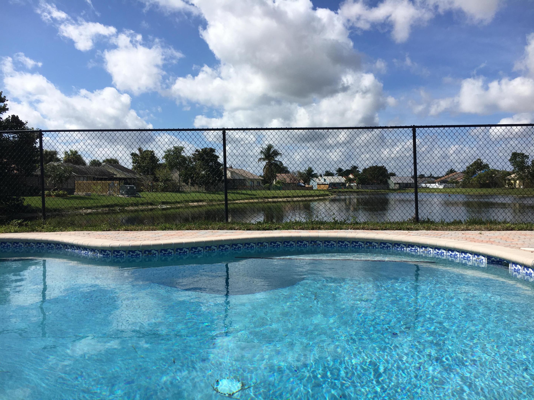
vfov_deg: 48.2
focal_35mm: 29
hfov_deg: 61.7
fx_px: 447
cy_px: 200
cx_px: 267
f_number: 2.2
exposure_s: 1/3077
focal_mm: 4.15
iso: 25
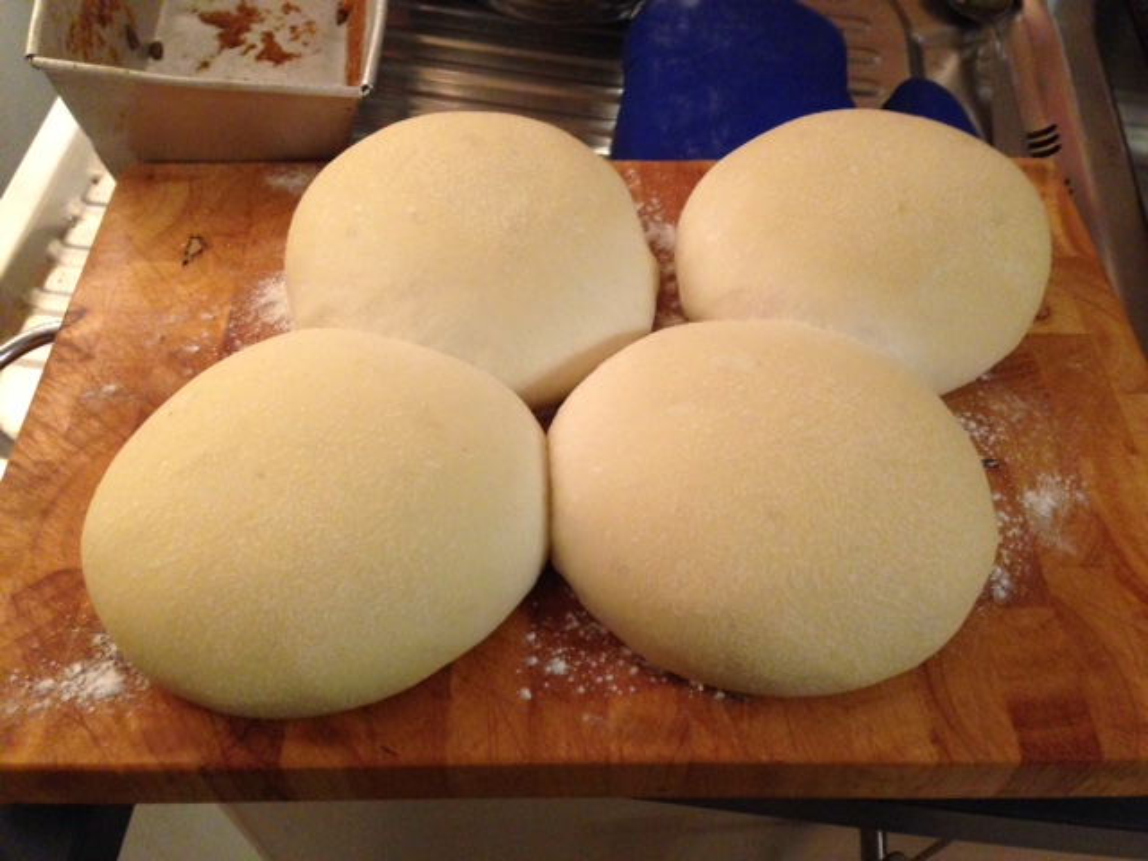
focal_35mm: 33
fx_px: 1094
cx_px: 574
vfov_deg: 42.9
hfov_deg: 55.4
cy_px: 430
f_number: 2.4
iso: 320
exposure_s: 1/20
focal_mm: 4.12
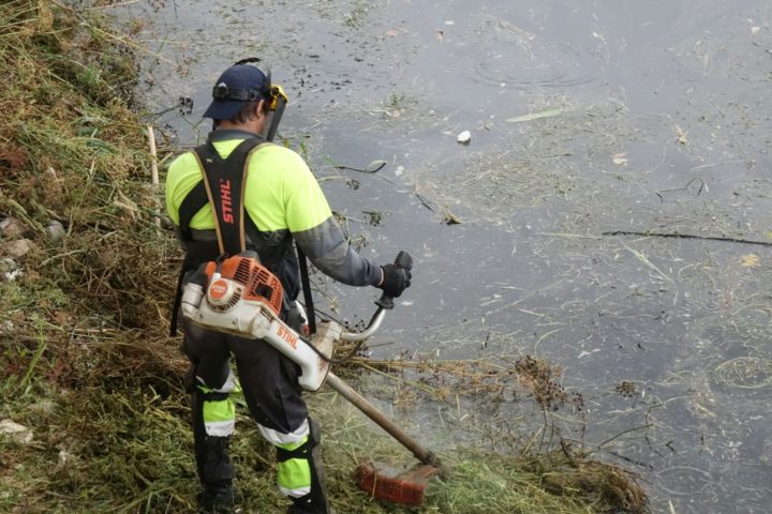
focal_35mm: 130
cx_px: 386
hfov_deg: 15.8
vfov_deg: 10.5
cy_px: 257
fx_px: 2788
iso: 2000
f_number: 5.6
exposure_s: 1/1600
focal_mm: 47.85
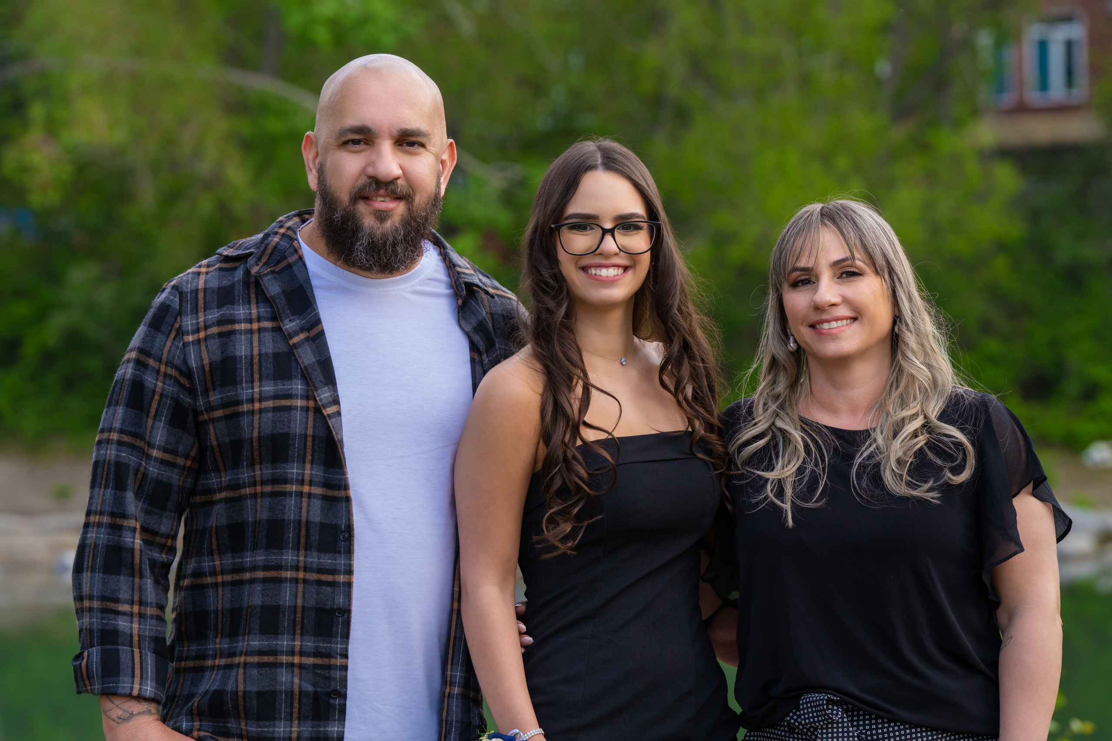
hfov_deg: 13.5
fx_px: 4695
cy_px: 370
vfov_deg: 9.0
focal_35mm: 152
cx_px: 556
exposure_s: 1/320
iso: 500
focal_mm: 152
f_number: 6.3
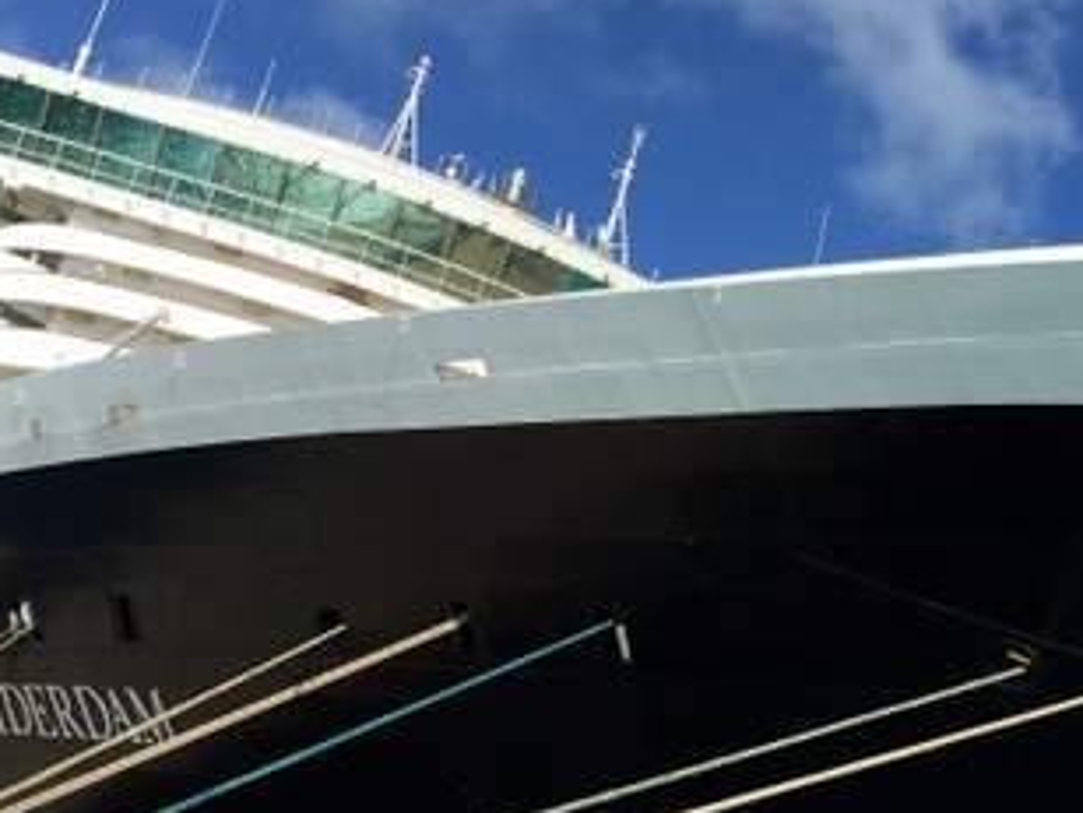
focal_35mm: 66
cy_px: 456
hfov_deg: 29.3
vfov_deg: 22.2
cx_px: 658
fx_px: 2065
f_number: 2.2
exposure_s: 1/2639
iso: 32
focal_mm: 4.15
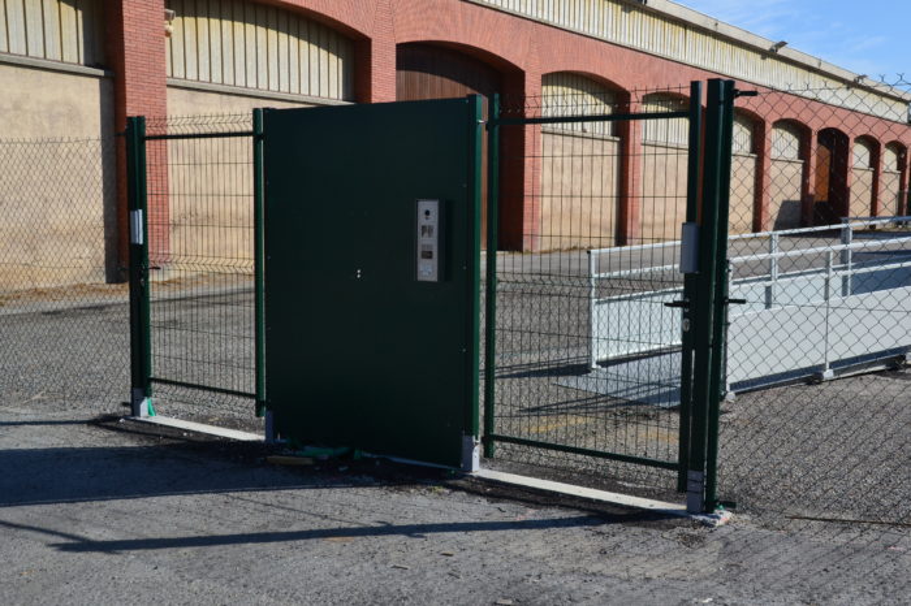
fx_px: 986
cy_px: 303
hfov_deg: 49.6
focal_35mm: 39
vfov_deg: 34.2
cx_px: 456
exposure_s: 1/500
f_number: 11
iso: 400
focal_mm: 26
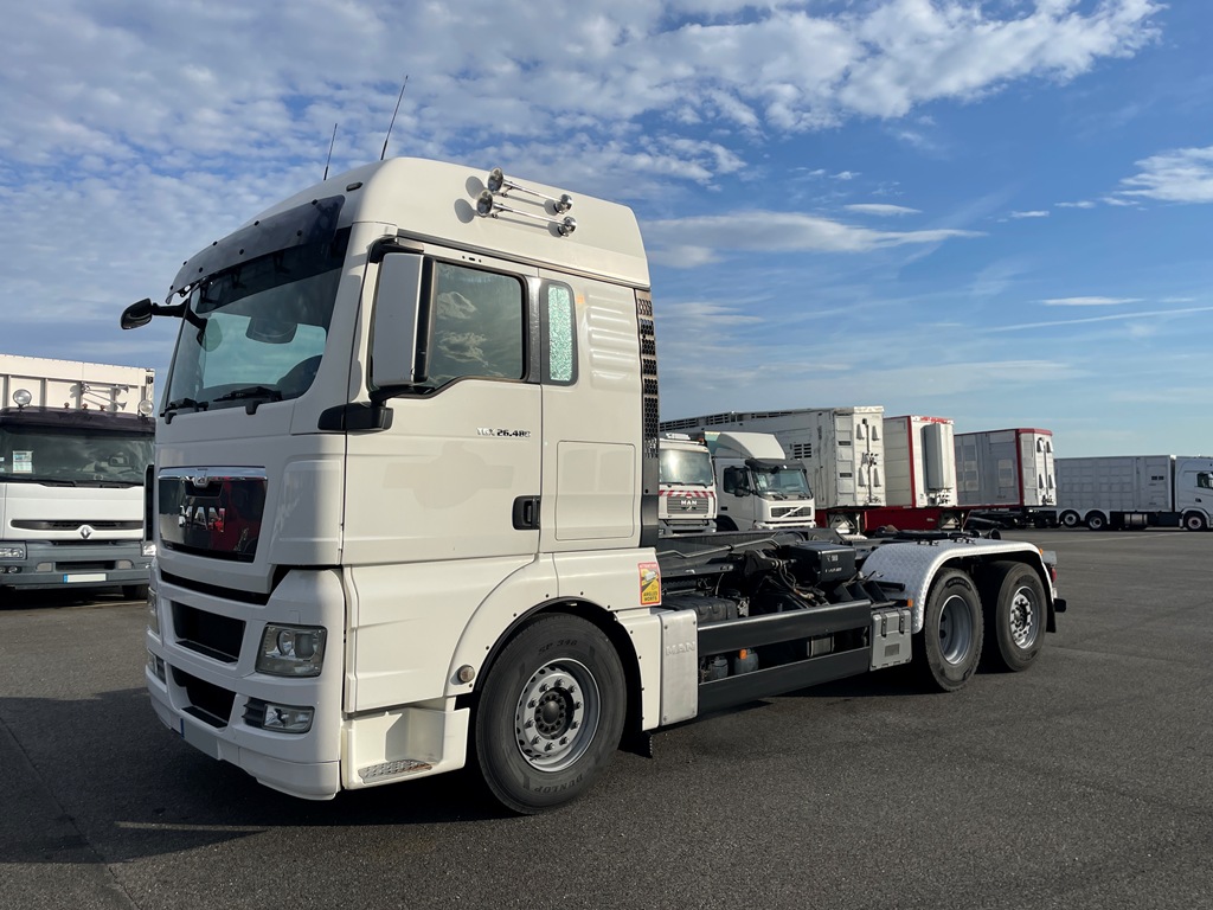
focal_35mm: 26
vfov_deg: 53.1
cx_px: 606
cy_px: 455
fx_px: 911
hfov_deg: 67.3
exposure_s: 1/5291
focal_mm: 4.2
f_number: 1.6
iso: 32
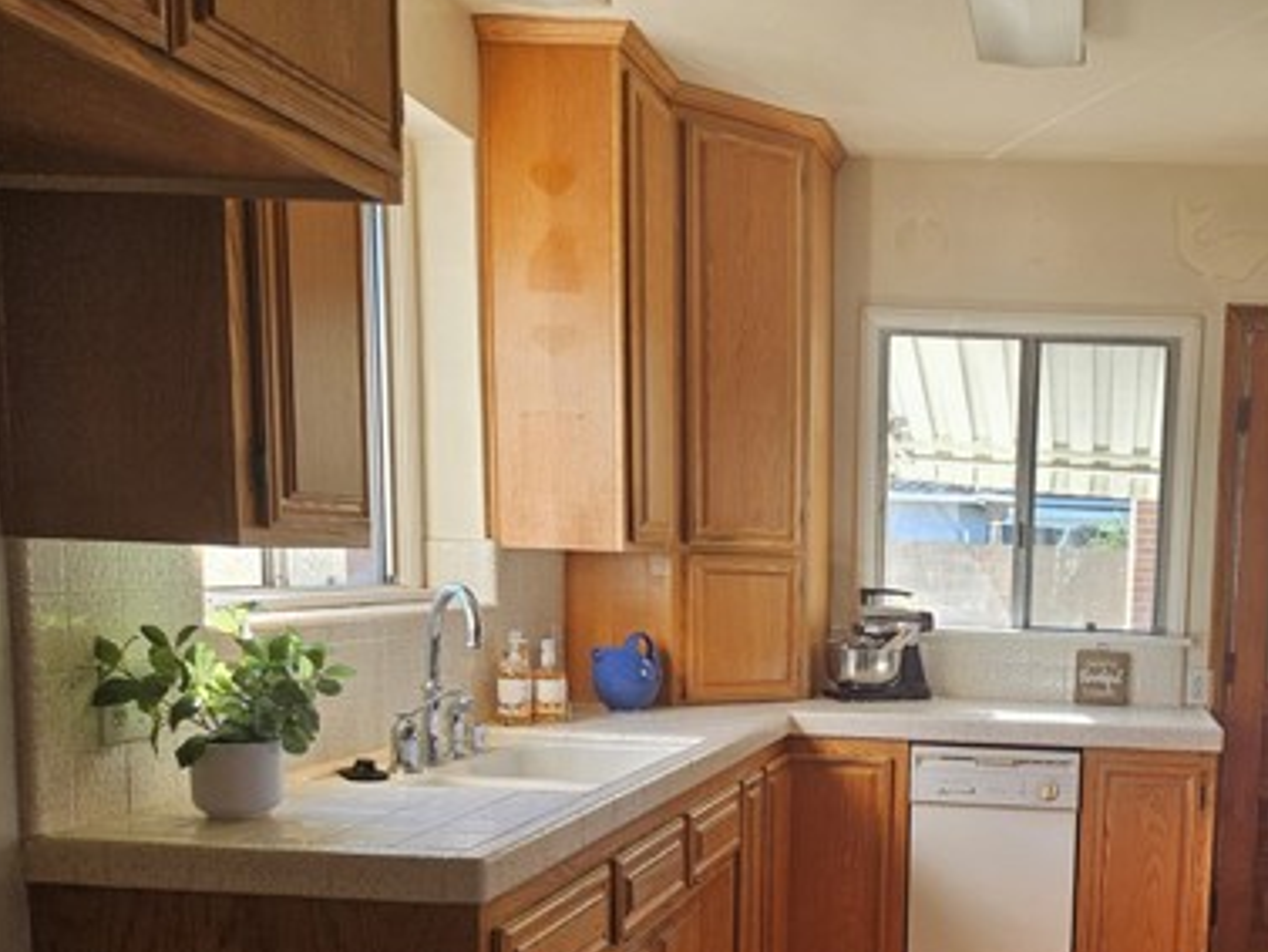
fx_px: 1429
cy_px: 733
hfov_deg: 44.9
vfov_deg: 35.9
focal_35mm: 39
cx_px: 1056
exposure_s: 1/180
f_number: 1.8
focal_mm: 5.4
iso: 50
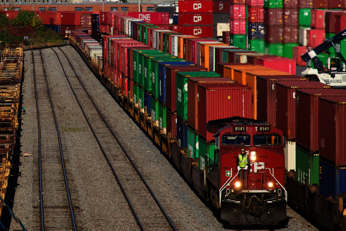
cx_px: 68
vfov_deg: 3.5
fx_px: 3766
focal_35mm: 392
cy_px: 66
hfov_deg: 5.3
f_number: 8
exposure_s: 1/800
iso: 200
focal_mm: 200
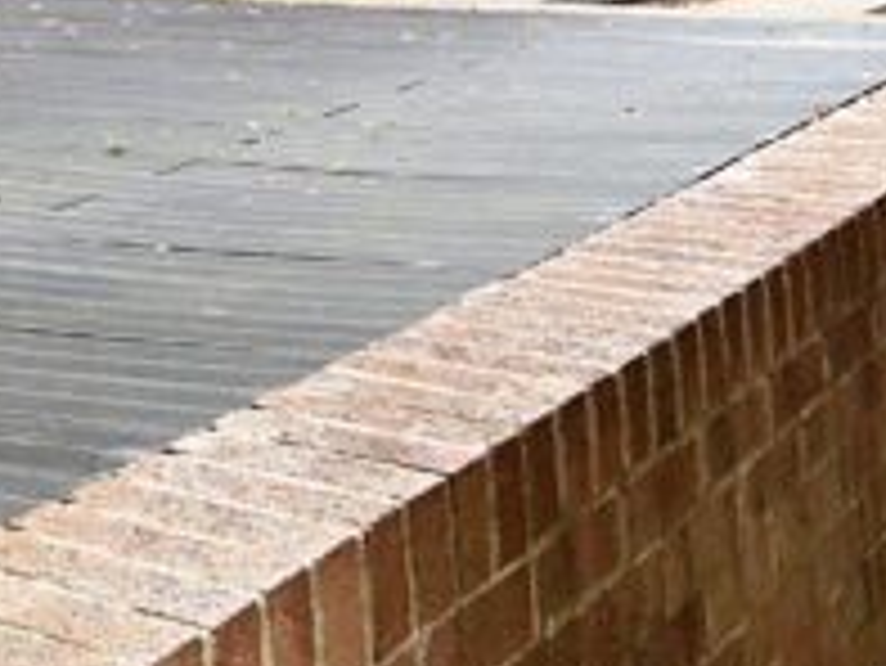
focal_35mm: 75
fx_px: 1921
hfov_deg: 20.9
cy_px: -290
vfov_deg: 17.9
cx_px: -540
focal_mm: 15
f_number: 10
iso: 2000
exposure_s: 1/200
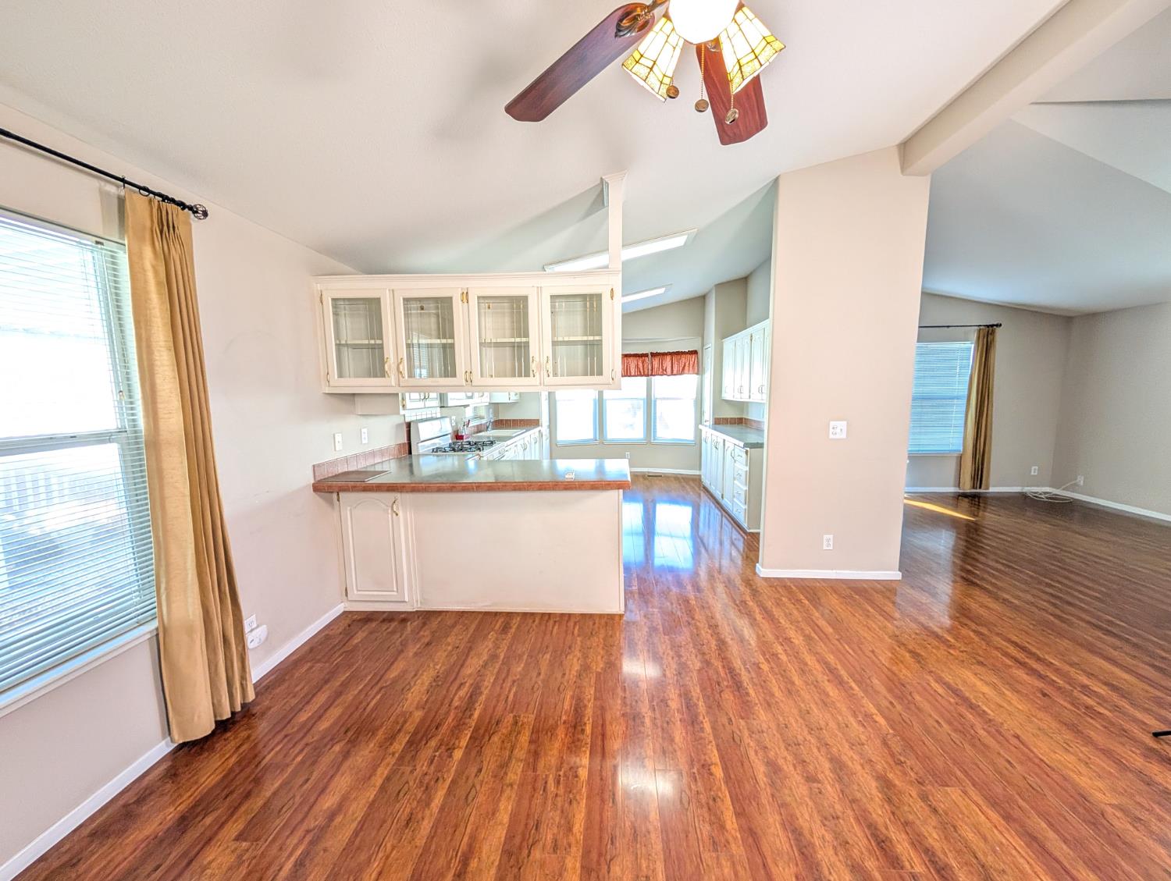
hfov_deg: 110.5
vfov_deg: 94.6
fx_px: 406
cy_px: 440
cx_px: 586
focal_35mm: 12
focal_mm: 2.02
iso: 224
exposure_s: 1/120
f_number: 1.7
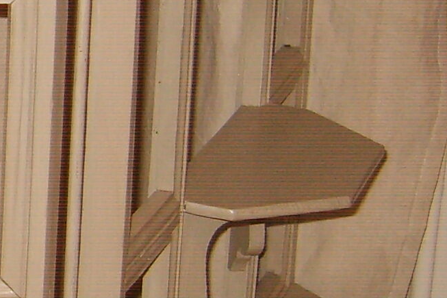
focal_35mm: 182
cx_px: -381
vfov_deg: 7.5
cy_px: 143
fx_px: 2259
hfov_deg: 10.6
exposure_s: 1/30
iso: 100
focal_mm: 7.4
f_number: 2.8
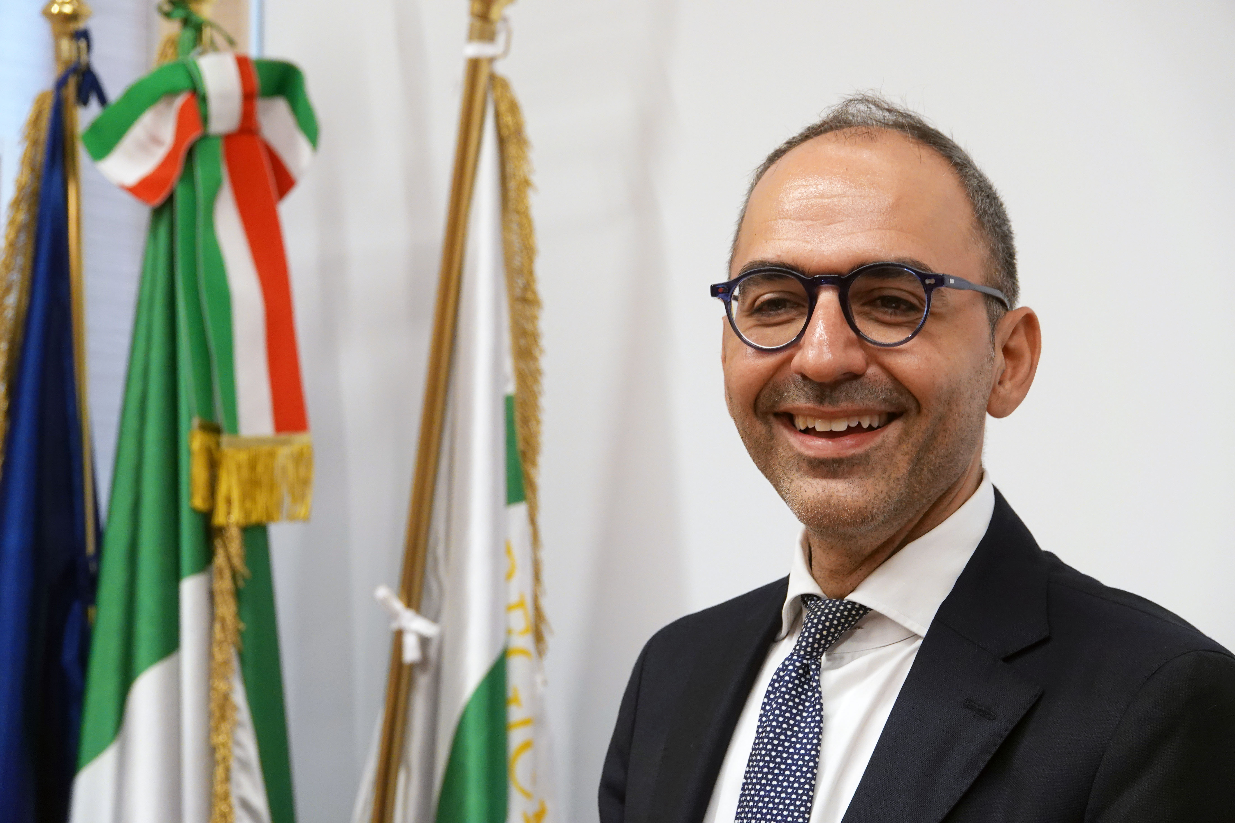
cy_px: 412
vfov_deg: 9.9
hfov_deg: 14.8
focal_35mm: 139
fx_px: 4768
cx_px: 618
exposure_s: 1/60
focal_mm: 51.14
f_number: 4
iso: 800
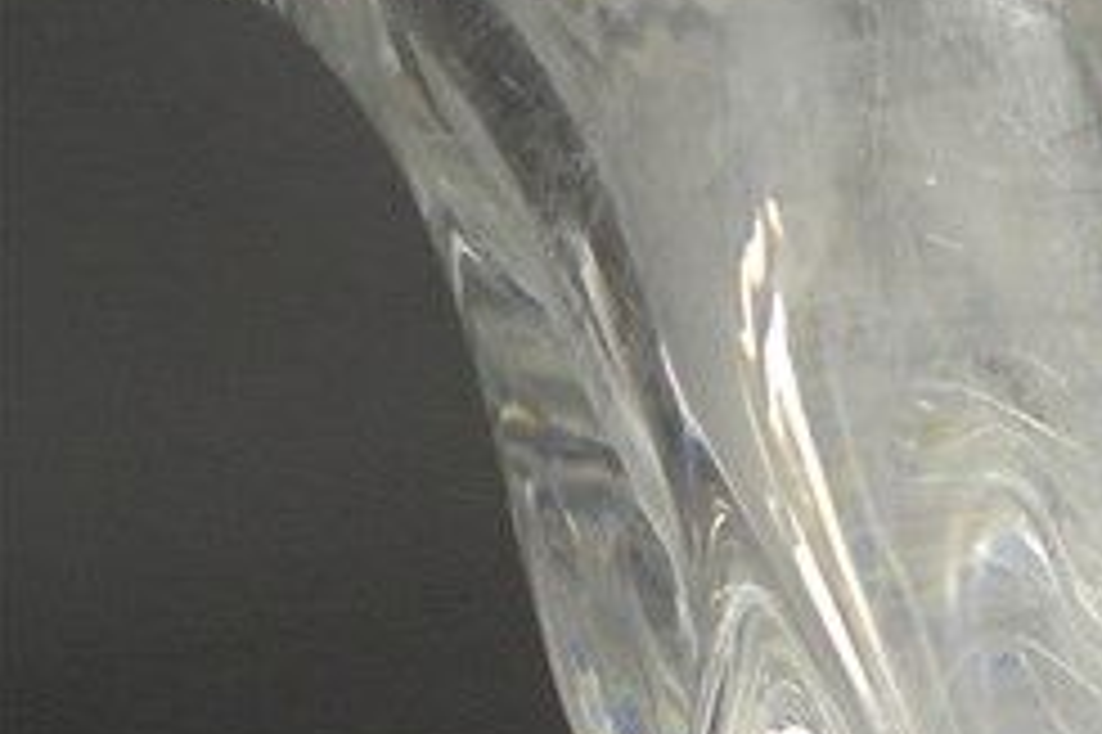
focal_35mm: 130
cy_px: 590
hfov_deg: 14.9
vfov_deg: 10.5
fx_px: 3977
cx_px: 1509
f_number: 4
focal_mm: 6.1
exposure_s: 1/30
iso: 160
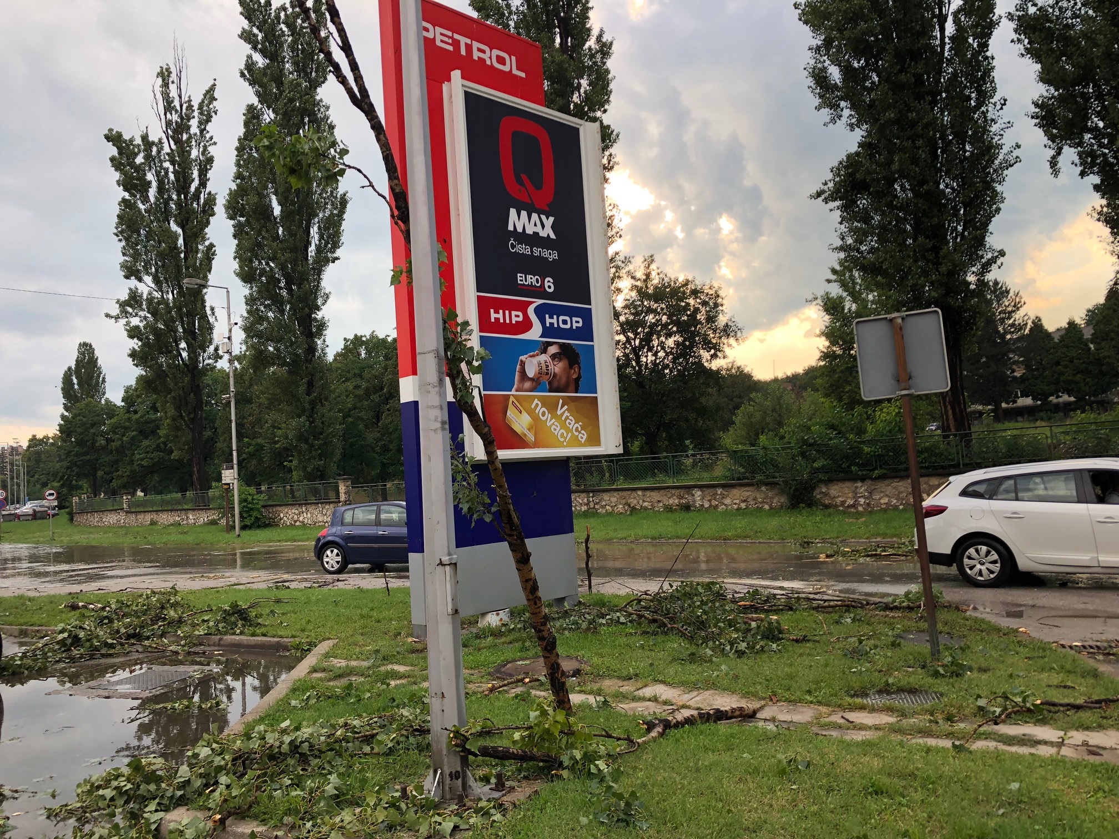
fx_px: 905
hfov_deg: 63.4
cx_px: 560
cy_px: 420
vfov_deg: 49.7
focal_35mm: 28
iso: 20
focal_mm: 3.99
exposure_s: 1/475
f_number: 1.8
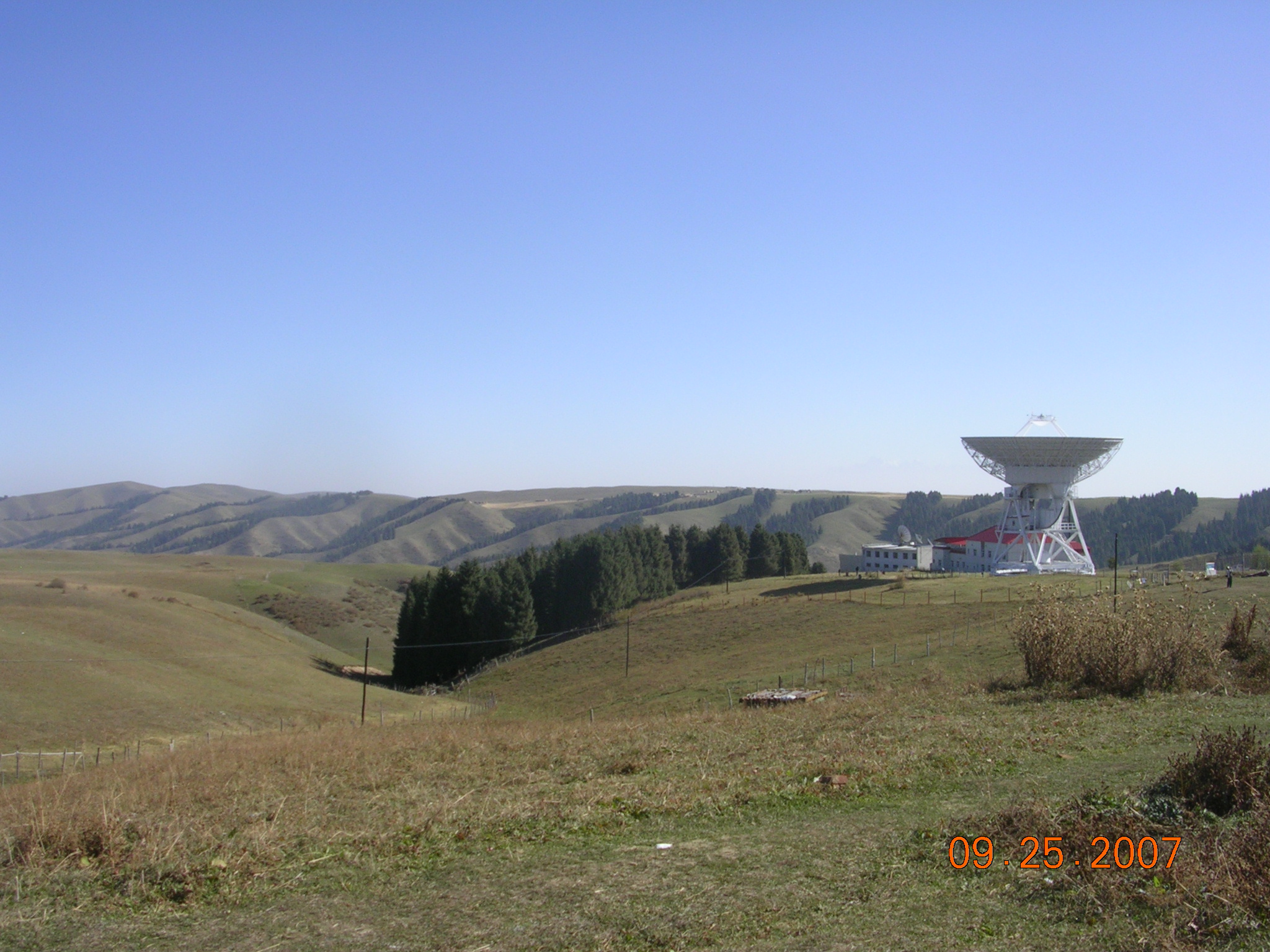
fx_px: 1394
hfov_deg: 49.0
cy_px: 476
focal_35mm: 38
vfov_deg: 37.7
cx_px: 635
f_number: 5.6
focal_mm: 5.8
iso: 50
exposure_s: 1/330
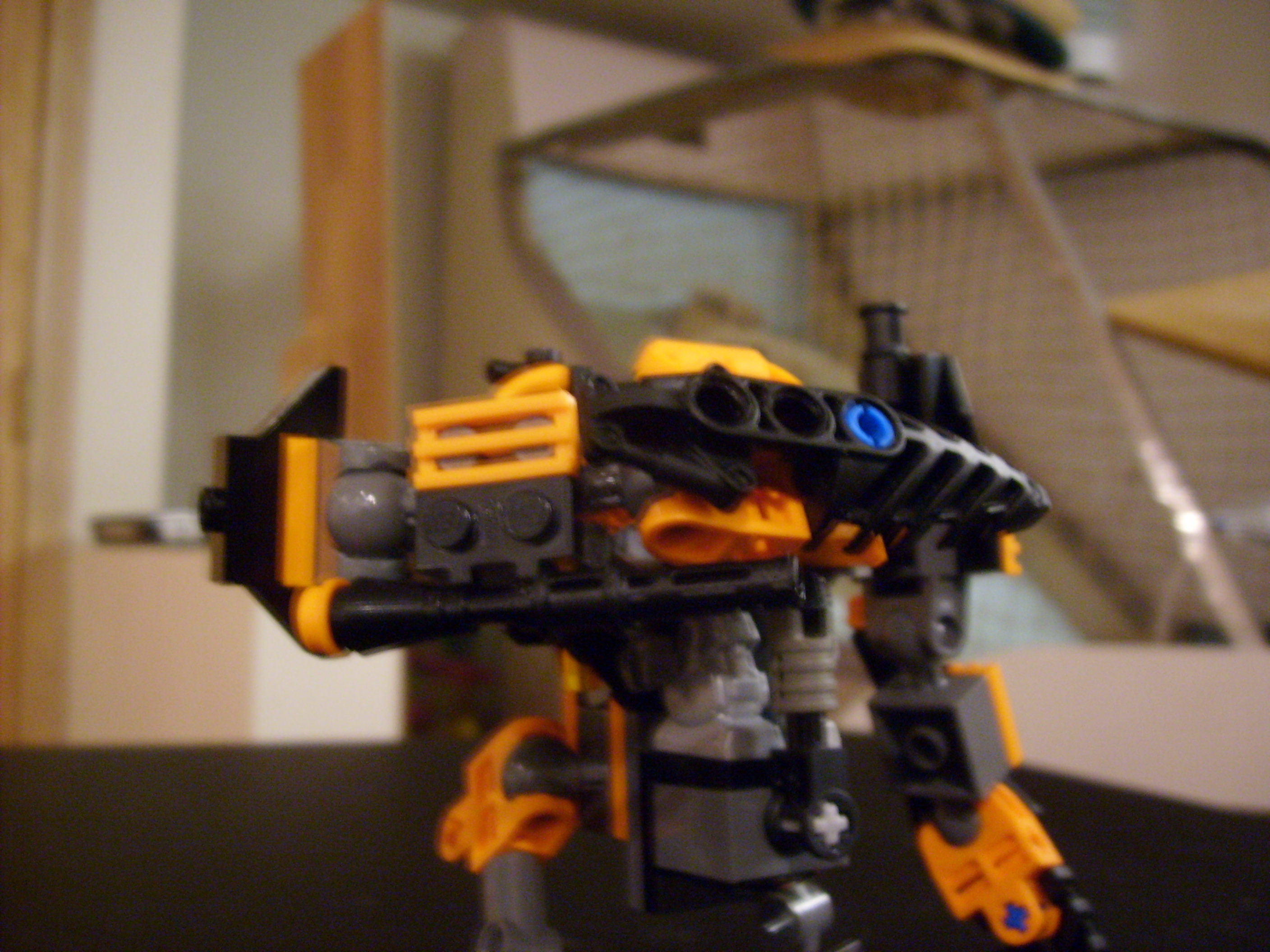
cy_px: 476
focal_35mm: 35
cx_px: 635
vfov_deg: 40.7
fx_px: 1284
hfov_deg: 52.6
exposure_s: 1/2
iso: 200
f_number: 2.8
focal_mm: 5.8
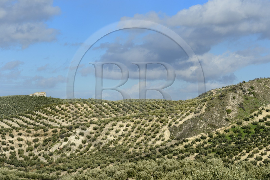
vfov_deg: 13.0
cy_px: 90
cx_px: 135
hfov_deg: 19.5
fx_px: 787
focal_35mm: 105
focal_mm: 105
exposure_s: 1/400
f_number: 14
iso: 400
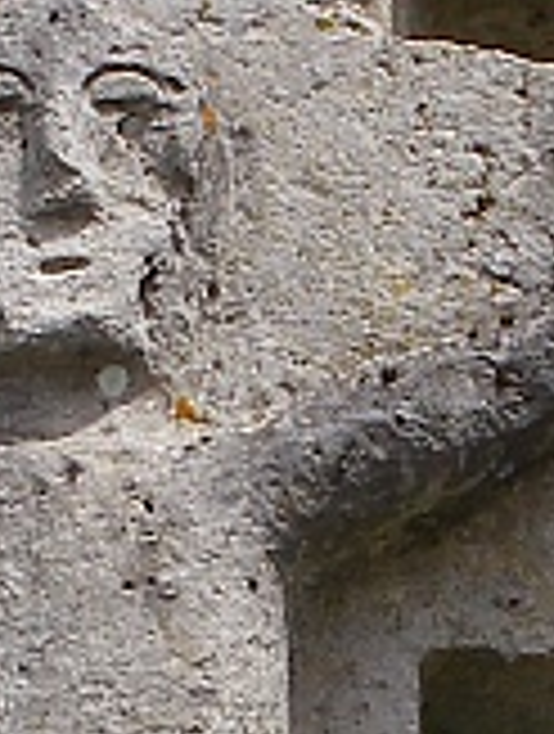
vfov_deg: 5.6
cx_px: 14
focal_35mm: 351
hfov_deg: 4.2
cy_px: 1004
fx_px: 7461
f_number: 5.6
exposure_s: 1/320
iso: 64
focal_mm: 9.3
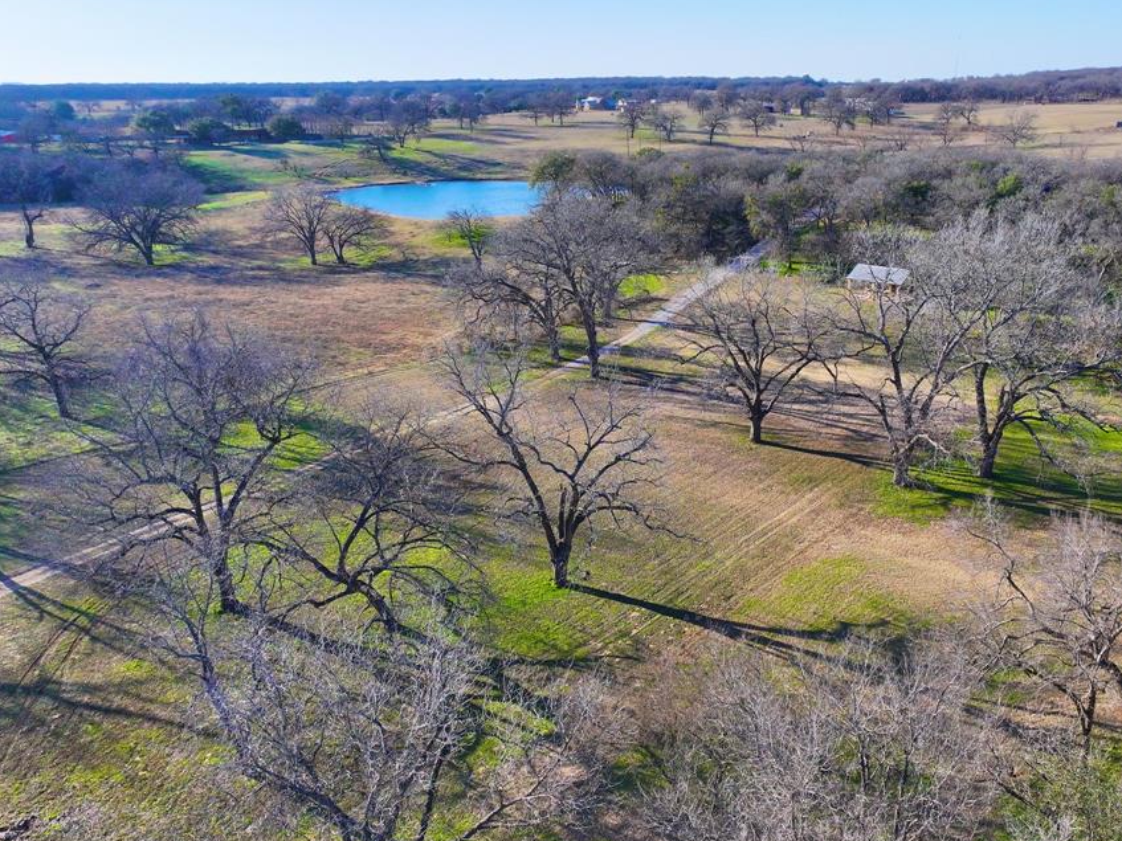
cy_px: 473
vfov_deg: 48.1
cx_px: 633
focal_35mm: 29
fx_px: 940
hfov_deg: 61.4
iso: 360
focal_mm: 12.29
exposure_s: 1/320
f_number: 2.8
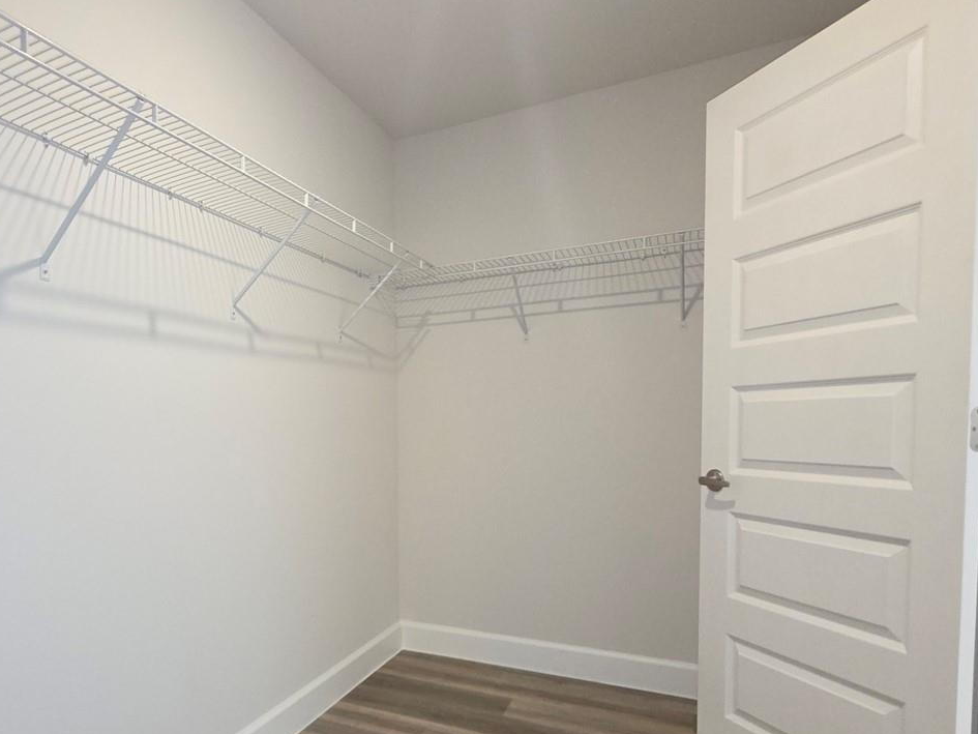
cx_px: 301
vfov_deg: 60.2
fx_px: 622
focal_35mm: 22
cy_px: 466
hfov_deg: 73.3
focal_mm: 2.2
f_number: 1.9
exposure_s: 1/60
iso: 250
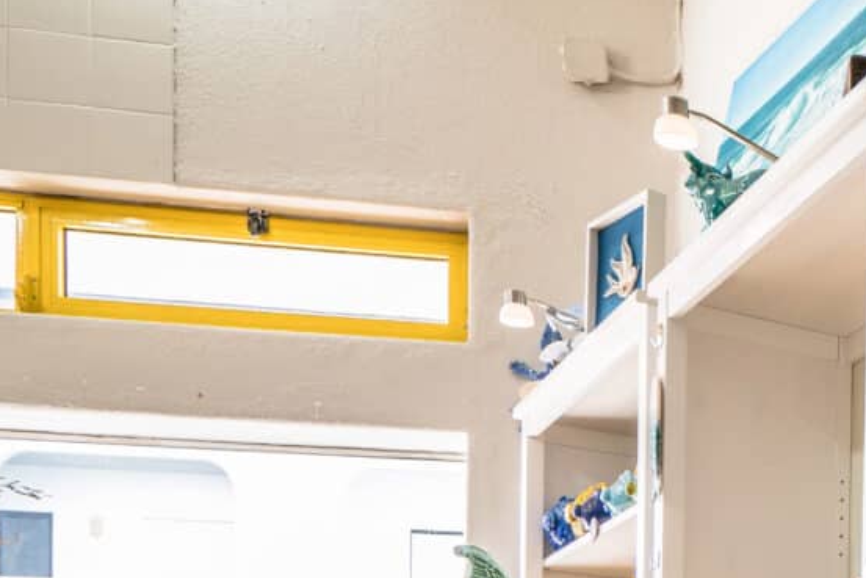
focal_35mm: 59
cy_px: 847
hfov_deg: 25.3
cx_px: 1314
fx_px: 1420
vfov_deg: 20.1
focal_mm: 17
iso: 200
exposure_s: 1/40
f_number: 6.3
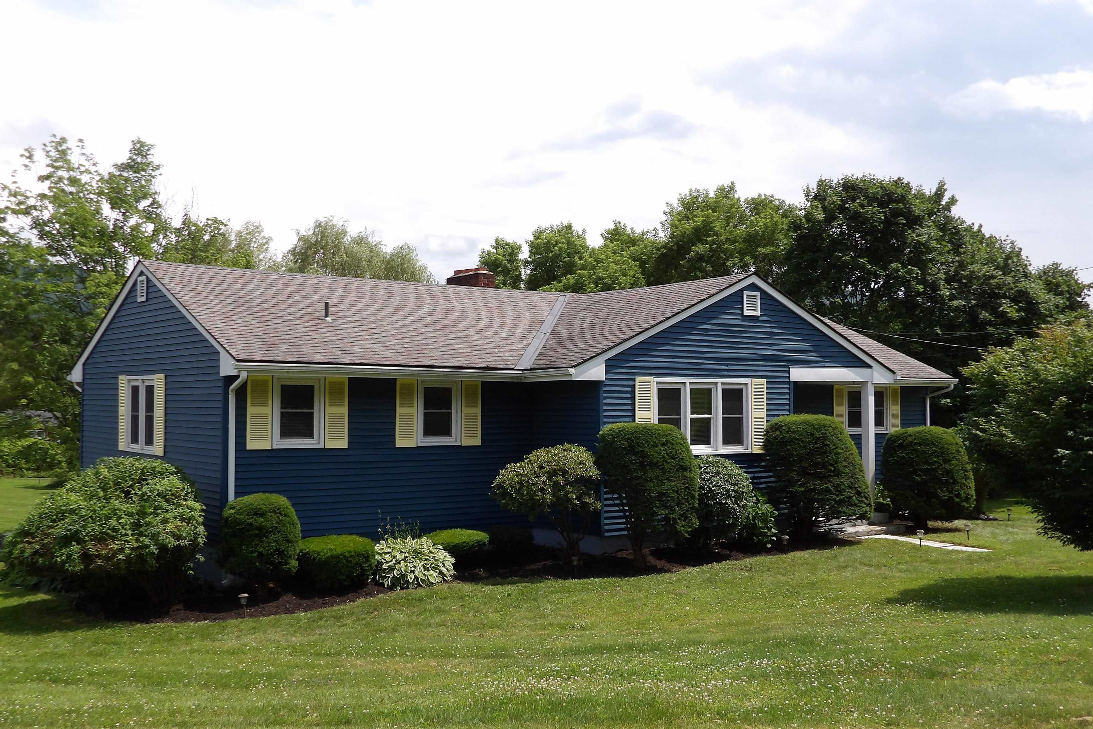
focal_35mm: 35
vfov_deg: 37.8
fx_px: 1063
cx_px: 548
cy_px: 395
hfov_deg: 54.4
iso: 100
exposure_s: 1/1399
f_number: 3.1
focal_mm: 5.9
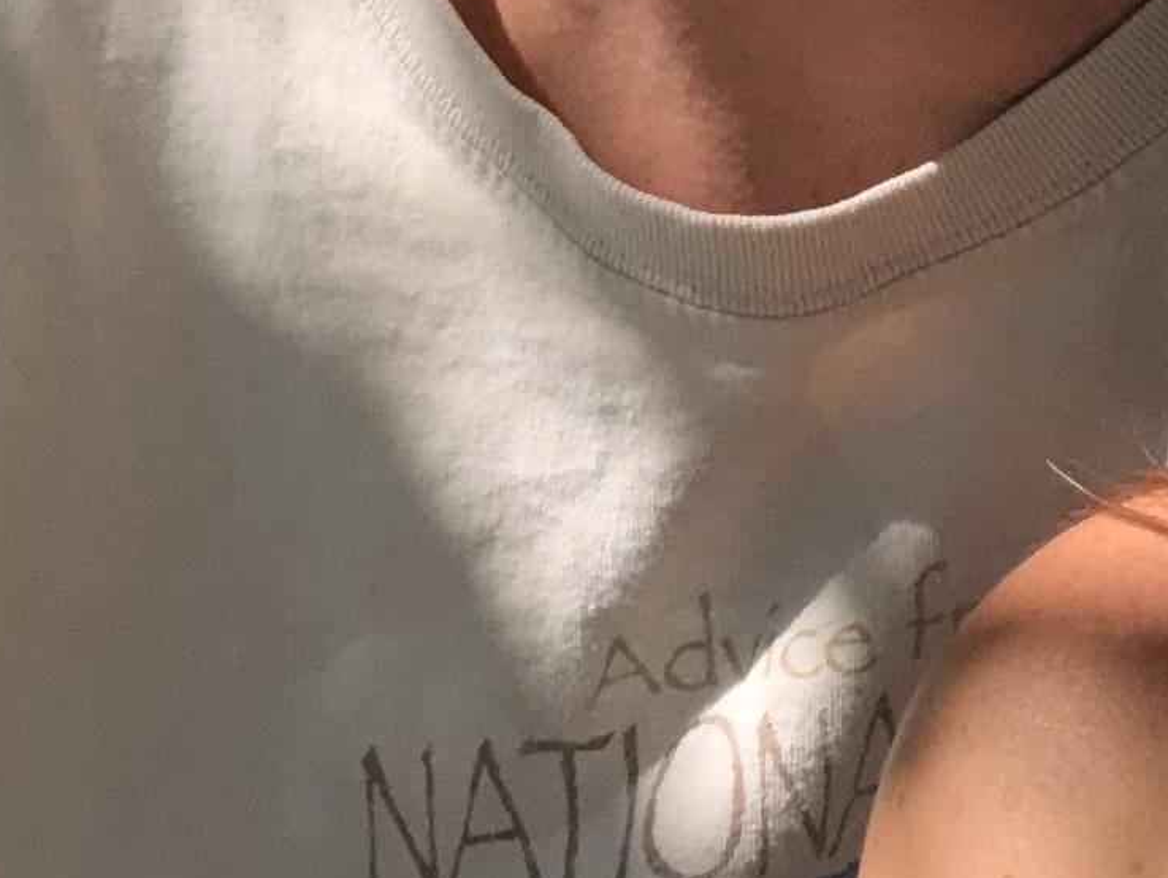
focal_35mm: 134
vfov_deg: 10.9
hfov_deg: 14.7
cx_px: 803
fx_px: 4525
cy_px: -216
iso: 20
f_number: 2.2
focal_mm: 2.87
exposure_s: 1/892
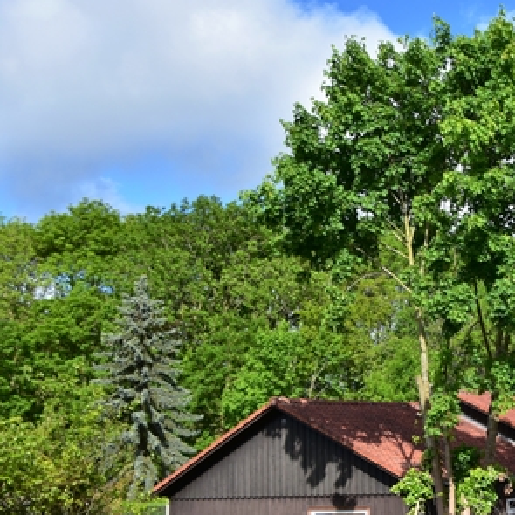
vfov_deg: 30.0
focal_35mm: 57
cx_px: 517
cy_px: 262
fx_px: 959
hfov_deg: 28.2
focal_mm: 22
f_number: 11
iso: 100
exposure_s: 1/125
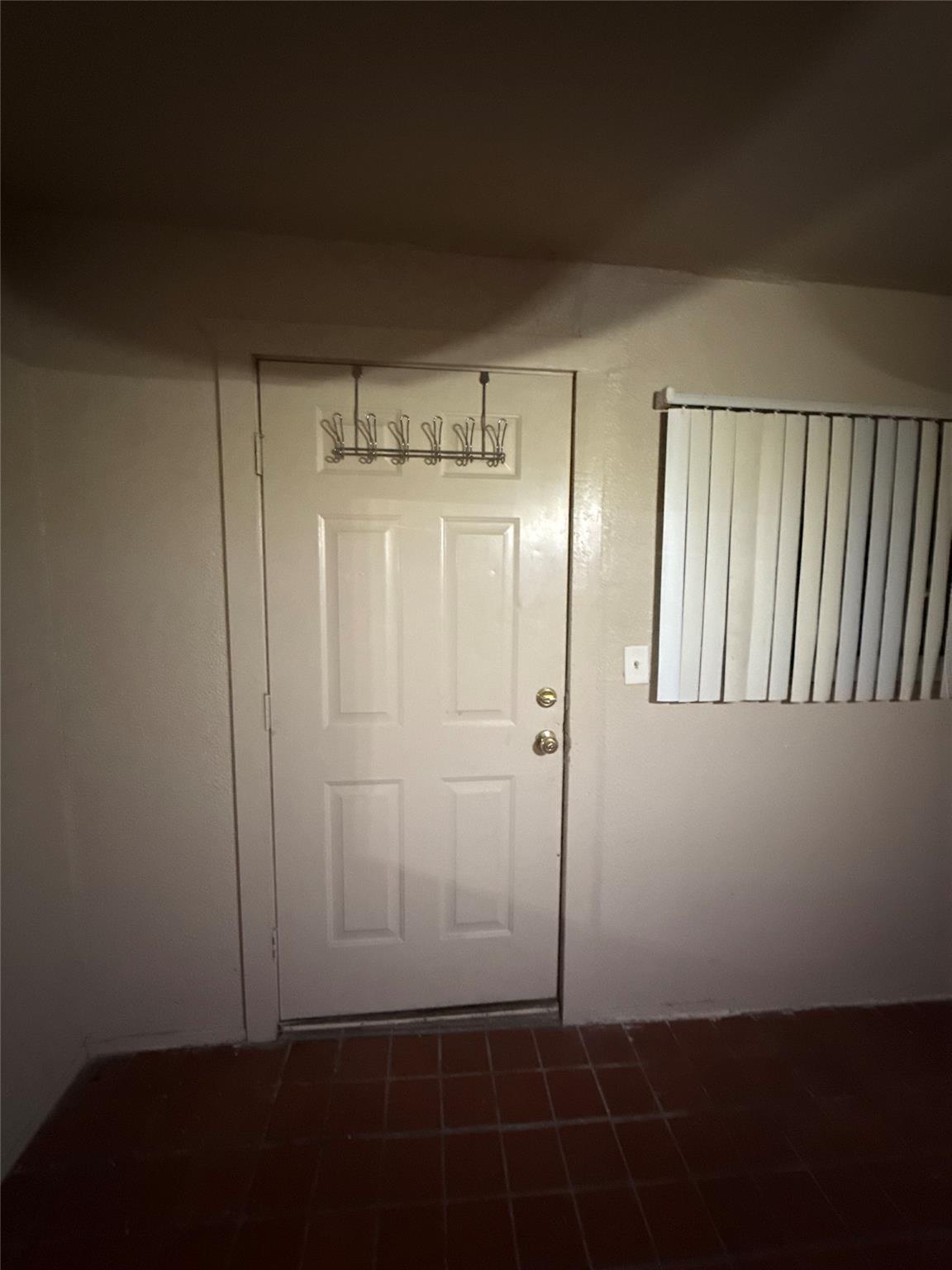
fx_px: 513
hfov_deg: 85.7
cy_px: 635
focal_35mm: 14
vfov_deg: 102.1
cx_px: 476
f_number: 2.2
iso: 1250
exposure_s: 1/60
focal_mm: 2.22
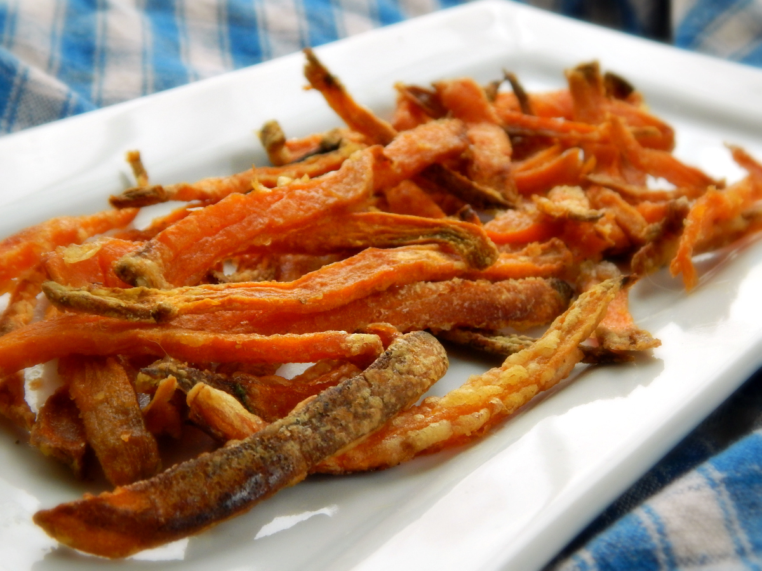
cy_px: 286
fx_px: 1343
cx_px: 381
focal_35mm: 61
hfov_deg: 31.7
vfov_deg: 24.0
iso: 400
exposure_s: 1/200
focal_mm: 10.9
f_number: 4
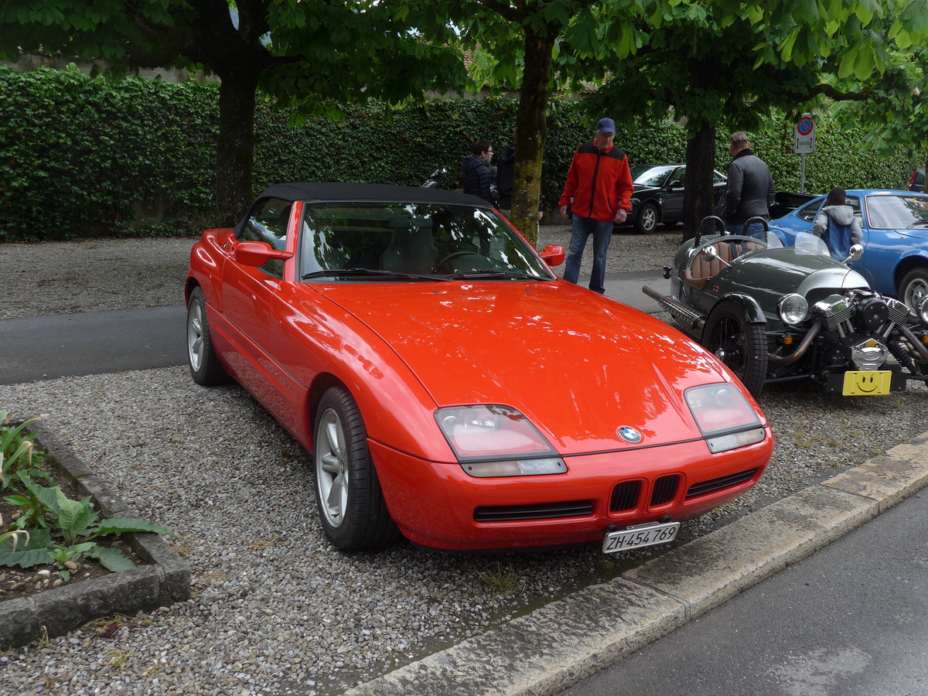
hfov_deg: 54.0
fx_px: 911
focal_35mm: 34
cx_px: 464
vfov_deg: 41.8
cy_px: 348
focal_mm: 7
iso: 80
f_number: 2.8
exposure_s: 1/400
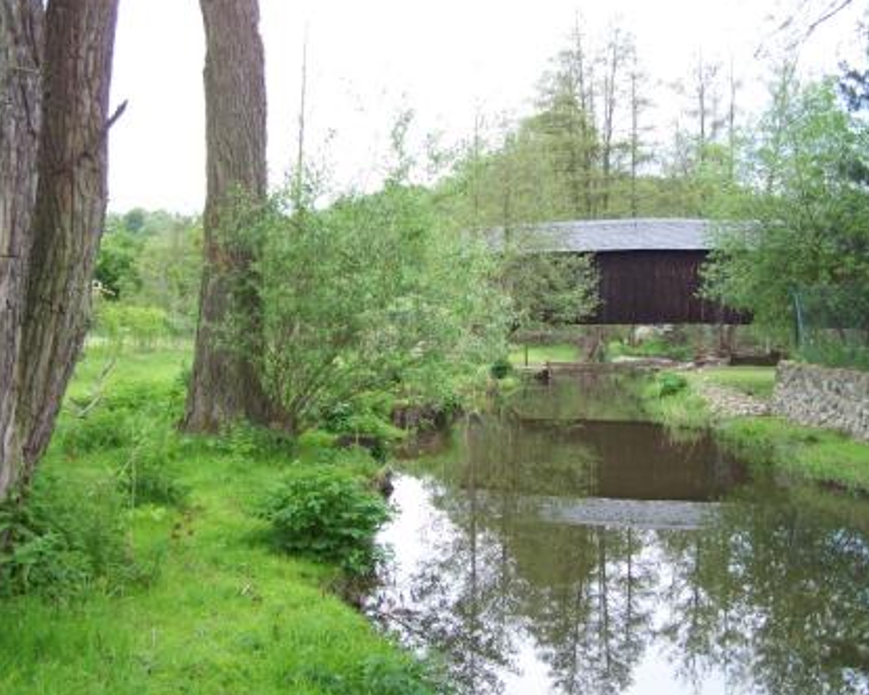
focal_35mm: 40
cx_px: 452
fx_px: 1029
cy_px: 345
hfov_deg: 45.8
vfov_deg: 37.3
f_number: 2.8
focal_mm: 6.3
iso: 80
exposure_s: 1/125
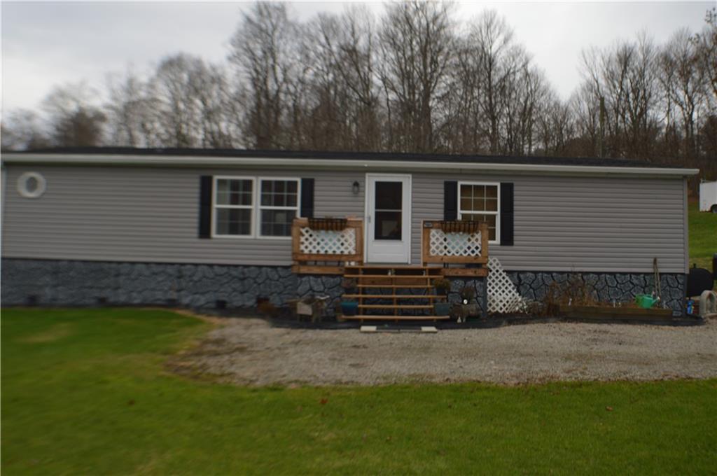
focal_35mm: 51
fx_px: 1014
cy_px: 238
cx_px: 358
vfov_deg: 26.4
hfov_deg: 38.9
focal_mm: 34
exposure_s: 1/200
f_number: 5.6
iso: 100
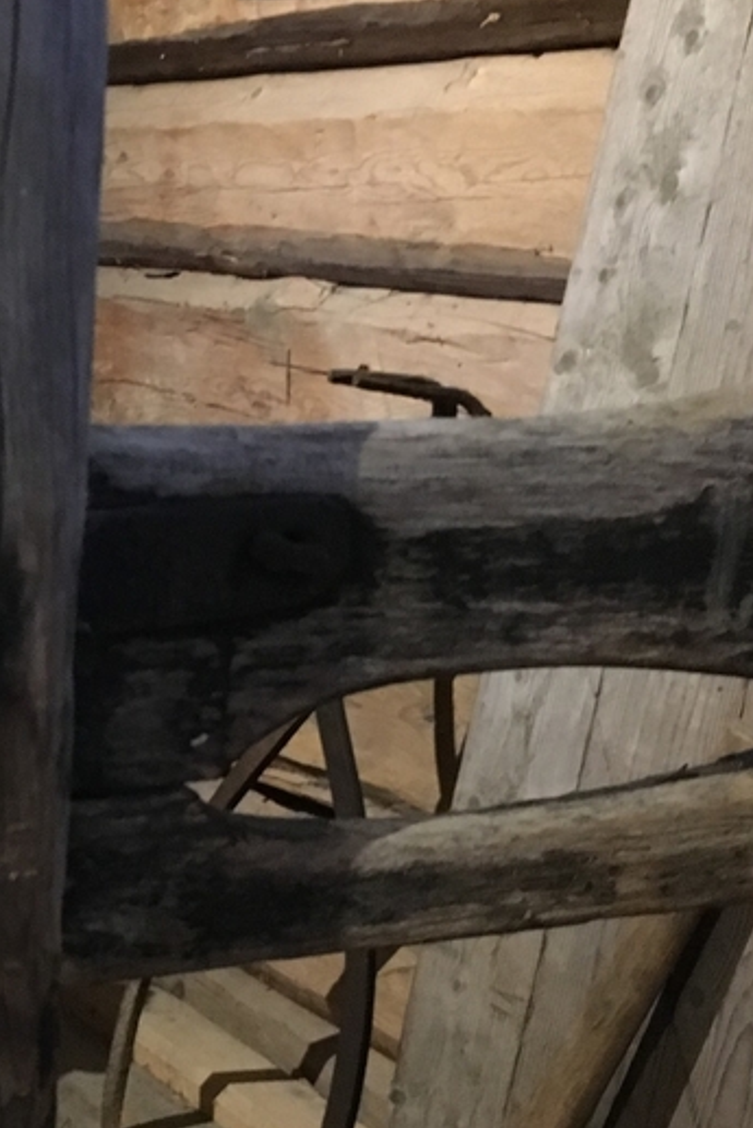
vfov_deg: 28.8
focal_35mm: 70
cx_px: -61
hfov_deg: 18.8
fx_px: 2195
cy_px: 631
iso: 320
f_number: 2.2
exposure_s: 1/17
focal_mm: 4.15
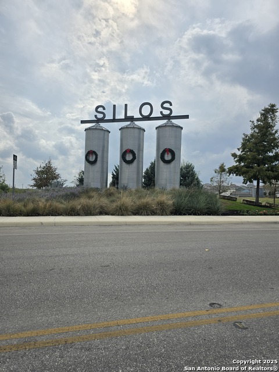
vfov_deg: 73.9
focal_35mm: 23
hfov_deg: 58.9
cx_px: 140
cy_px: 186
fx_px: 247
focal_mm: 6.3
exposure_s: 1/1951
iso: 12
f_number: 1.7
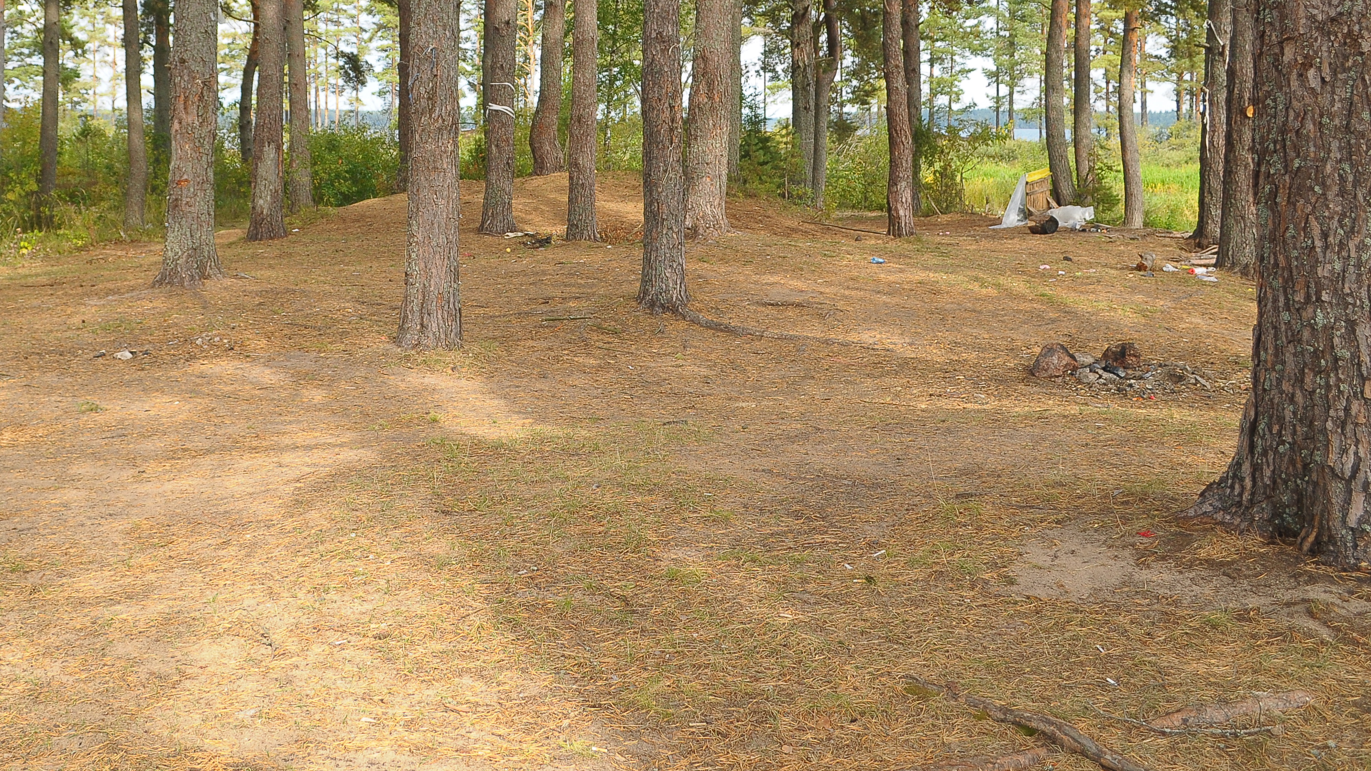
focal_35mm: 45
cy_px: 146
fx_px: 1636
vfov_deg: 26.0
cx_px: 517
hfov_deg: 45.1
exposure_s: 1/400
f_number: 5.6
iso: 250
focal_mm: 20
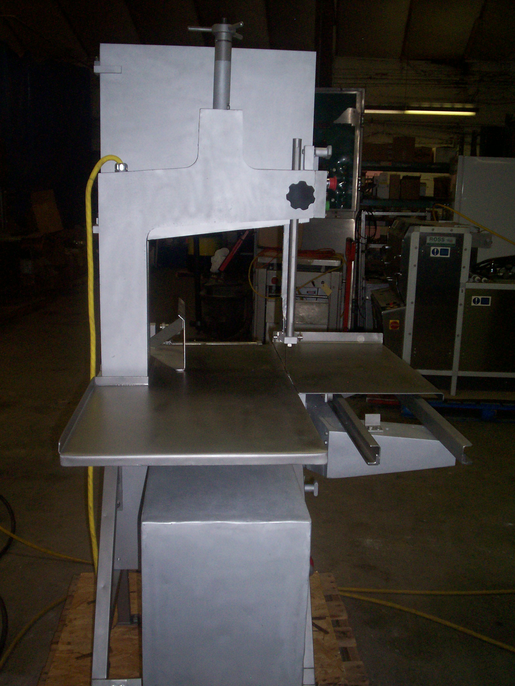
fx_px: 714
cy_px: 343
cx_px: 258
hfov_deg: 39.7
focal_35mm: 36
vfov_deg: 51.4
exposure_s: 1/64
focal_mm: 5.9
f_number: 4.5
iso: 140
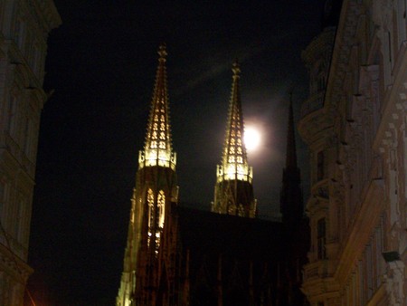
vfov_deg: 21.3
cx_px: 204
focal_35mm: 69
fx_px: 812
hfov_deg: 28.1
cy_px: 153
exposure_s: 1/4
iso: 400
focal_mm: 11.5
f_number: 3.2
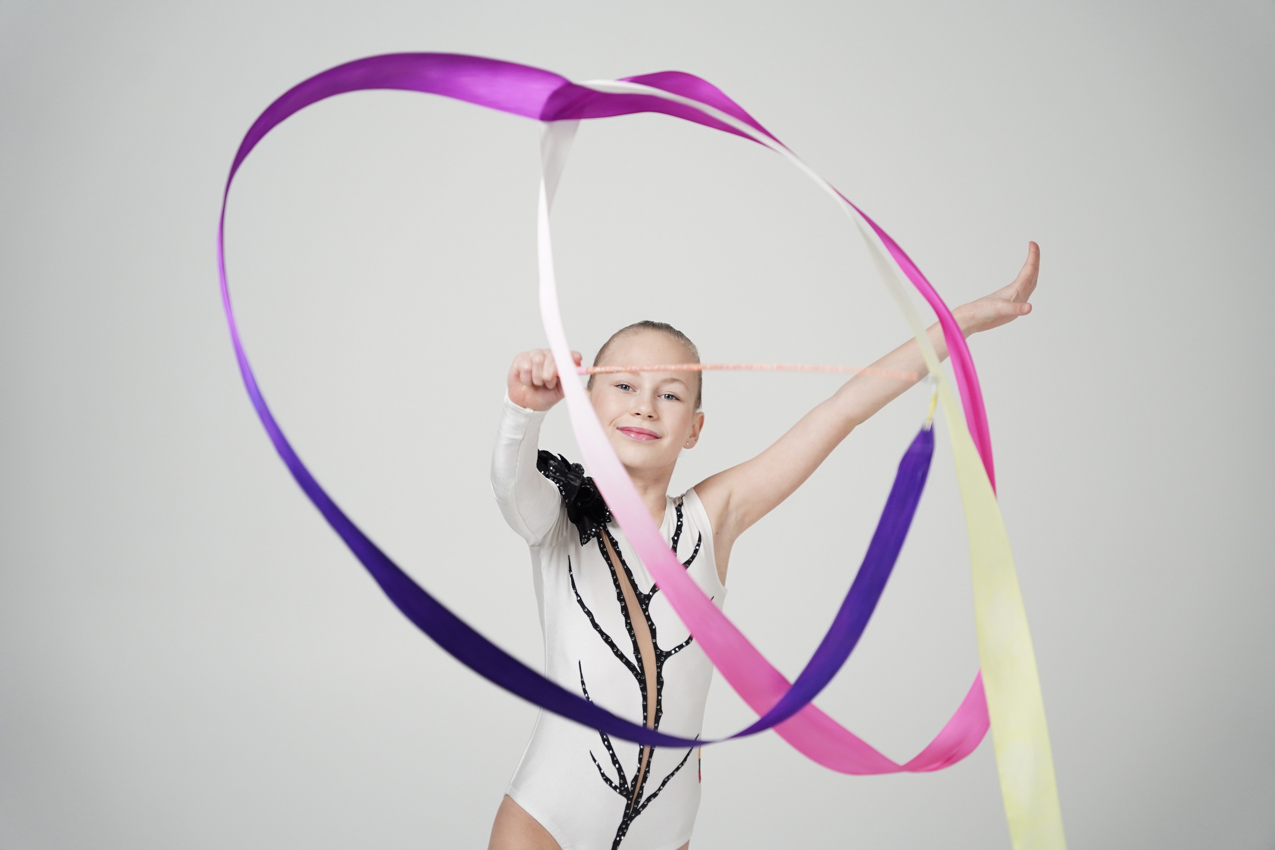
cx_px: 638
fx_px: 2479
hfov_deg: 28.8
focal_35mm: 70
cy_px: 425
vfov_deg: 19.5
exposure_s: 1/800
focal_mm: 70
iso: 1600
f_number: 3.2
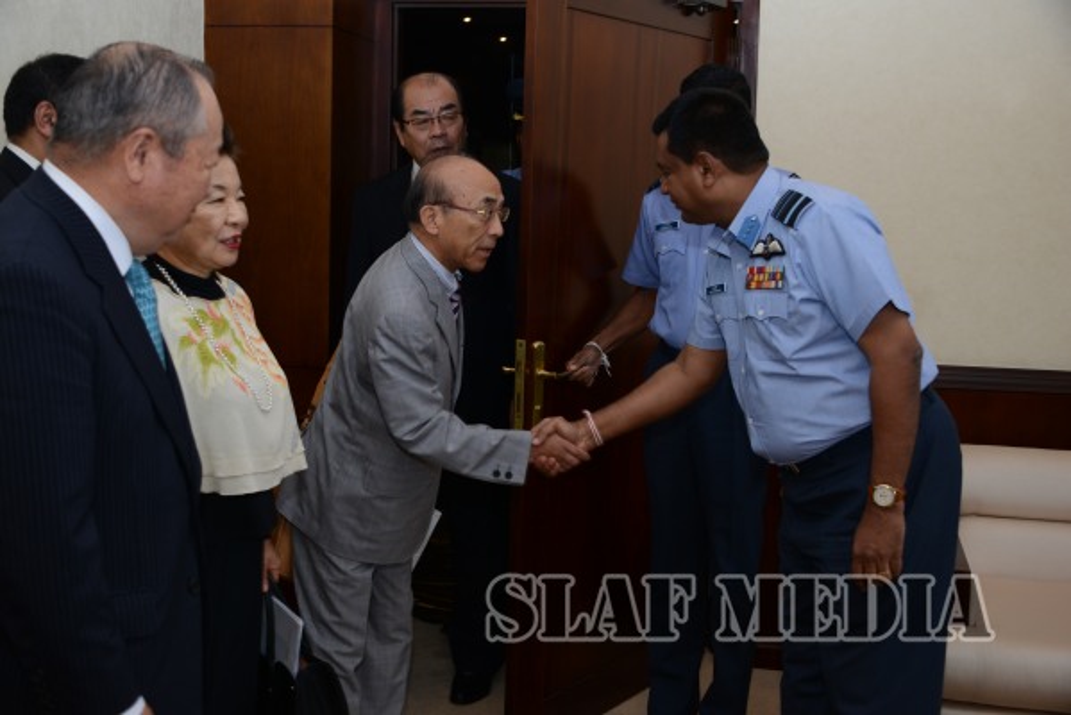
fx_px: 1339
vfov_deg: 29.9
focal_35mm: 45
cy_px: 358
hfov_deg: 43.6
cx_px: 536
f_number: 5.6
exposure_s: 1/50
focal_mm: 45
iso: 400
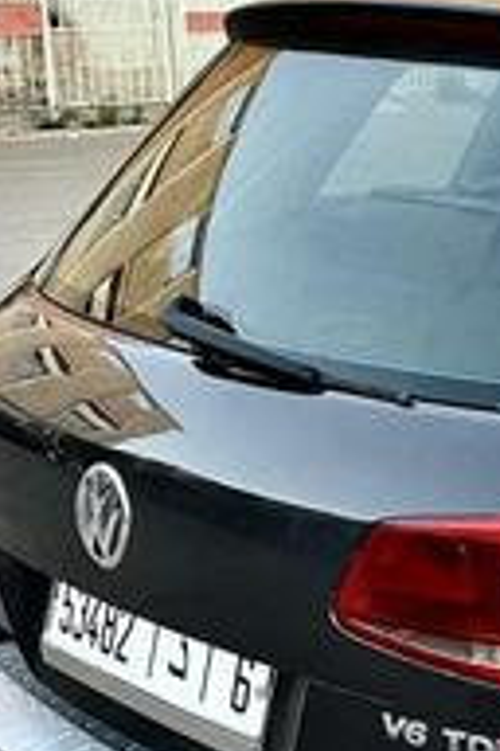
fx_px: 1875
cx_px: 996
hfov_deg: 13.2
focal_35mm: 90
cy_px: 462
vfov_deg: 22.6
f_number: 1.5
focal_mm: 5.7
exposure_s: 1/60
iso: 400
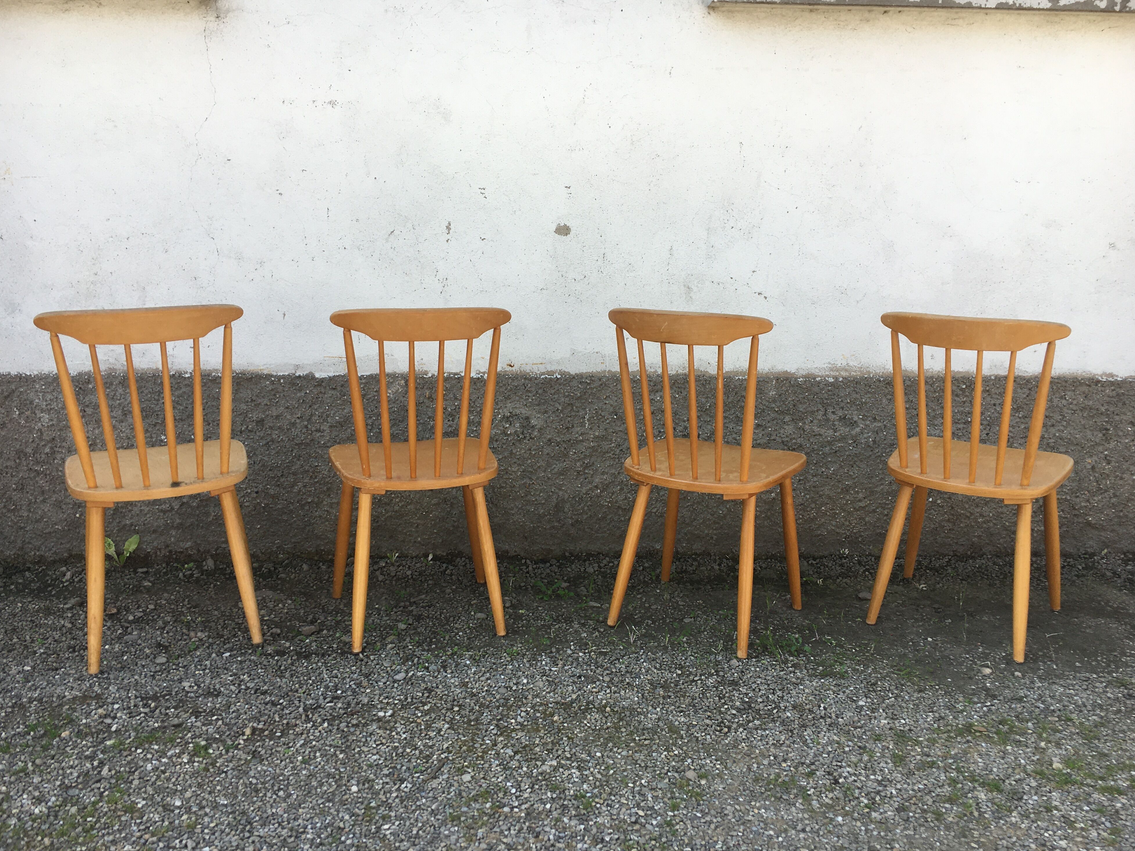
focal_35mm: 30
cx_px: 568
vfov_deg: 46.8
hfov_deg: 60.0
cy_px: 426
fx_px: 984
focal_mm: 4.15
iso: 25
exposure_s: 1/366
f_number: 2.2
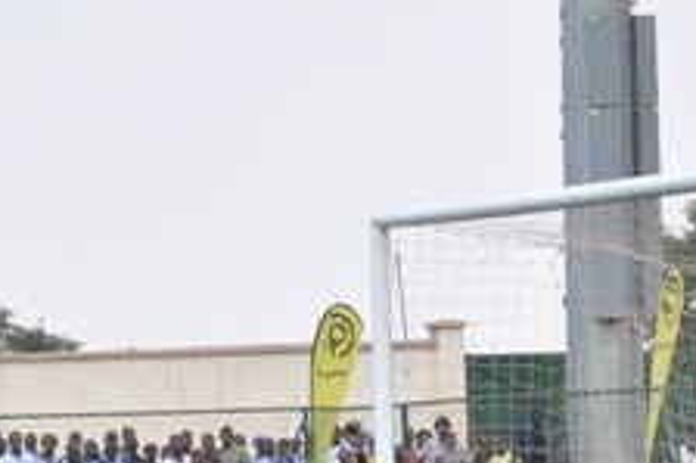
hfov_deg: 5.7
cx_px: 405
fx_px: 6947
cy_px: 507
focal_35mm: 360
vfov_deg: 3.8
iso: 500
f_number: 5.6
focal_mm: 75
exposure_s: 1/500
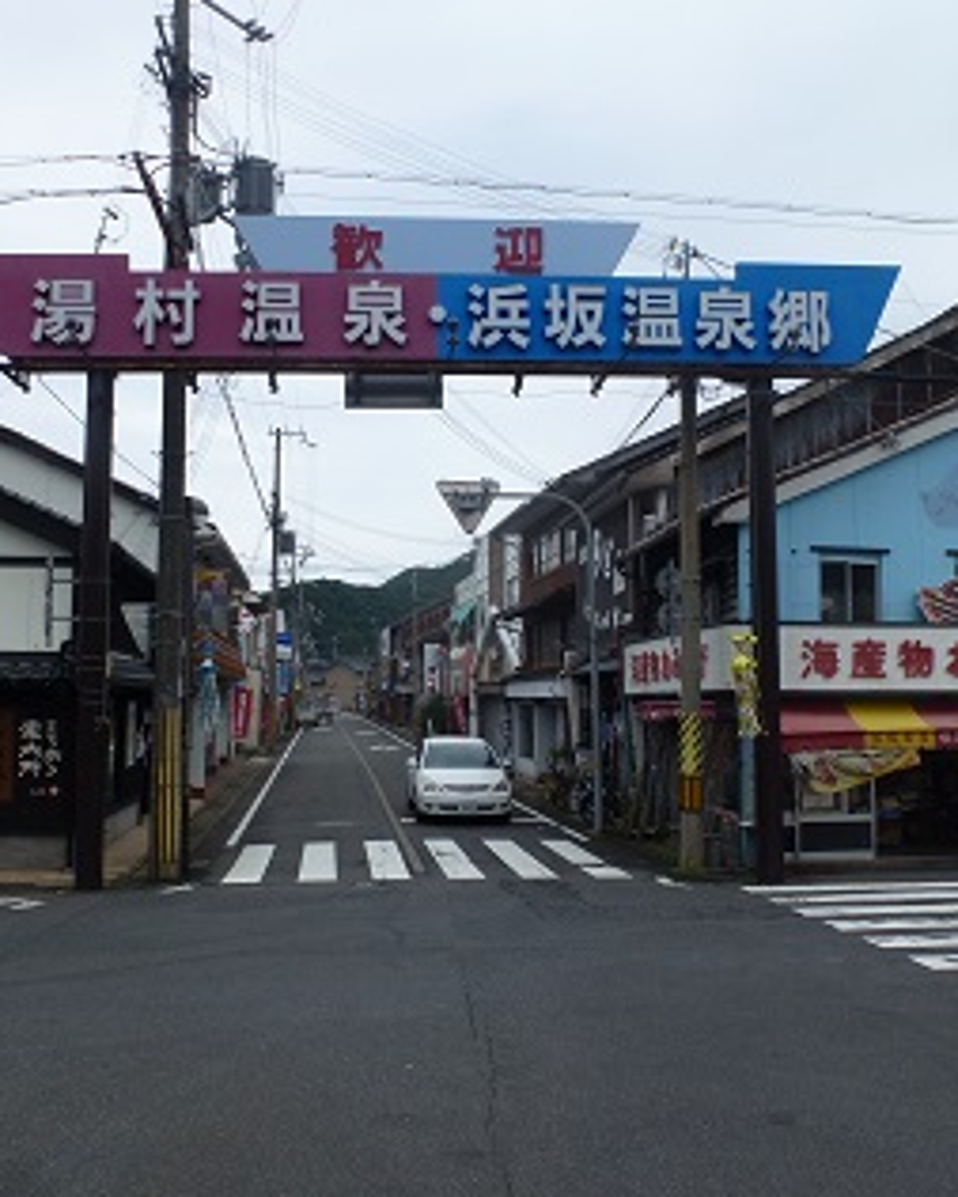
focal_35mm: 32
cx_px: 451
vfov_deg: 55.6
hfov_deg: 45.8
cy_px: 610
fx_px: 1134
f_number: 4
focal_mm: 4.3
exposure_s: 1/1000
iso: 100
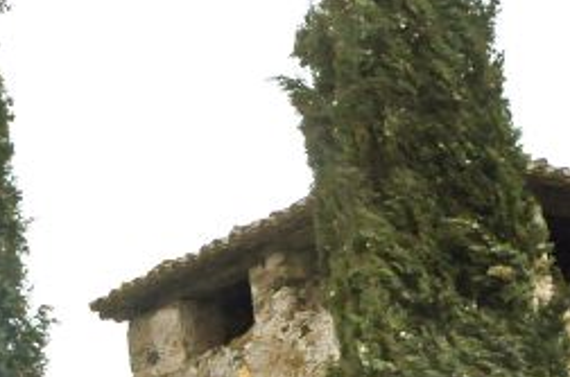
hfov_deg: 10.4
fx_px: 2987
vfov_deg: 7.2
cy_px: 422
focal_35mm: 189
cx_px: -382
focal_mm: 31
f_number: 13
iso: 1000
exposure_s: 1/640
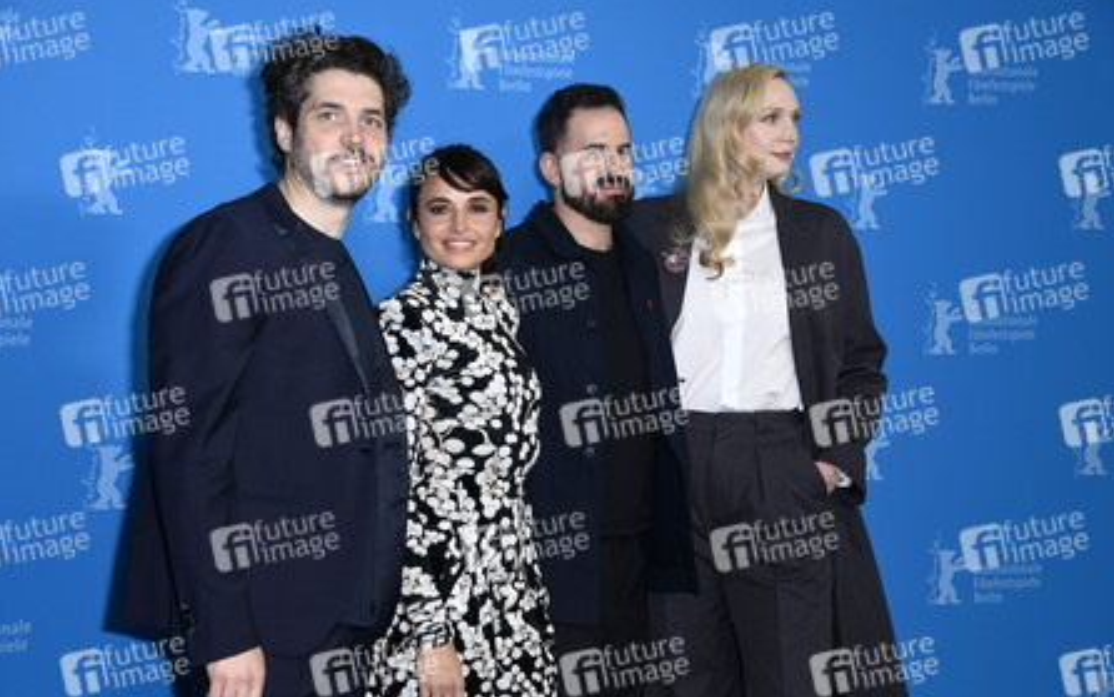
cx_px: 558
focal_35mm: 67
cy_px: 355
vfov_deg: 19.4
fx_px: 2035
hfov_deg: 30.6
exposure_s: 1/250
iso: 1000
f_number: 5.6
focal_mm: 65
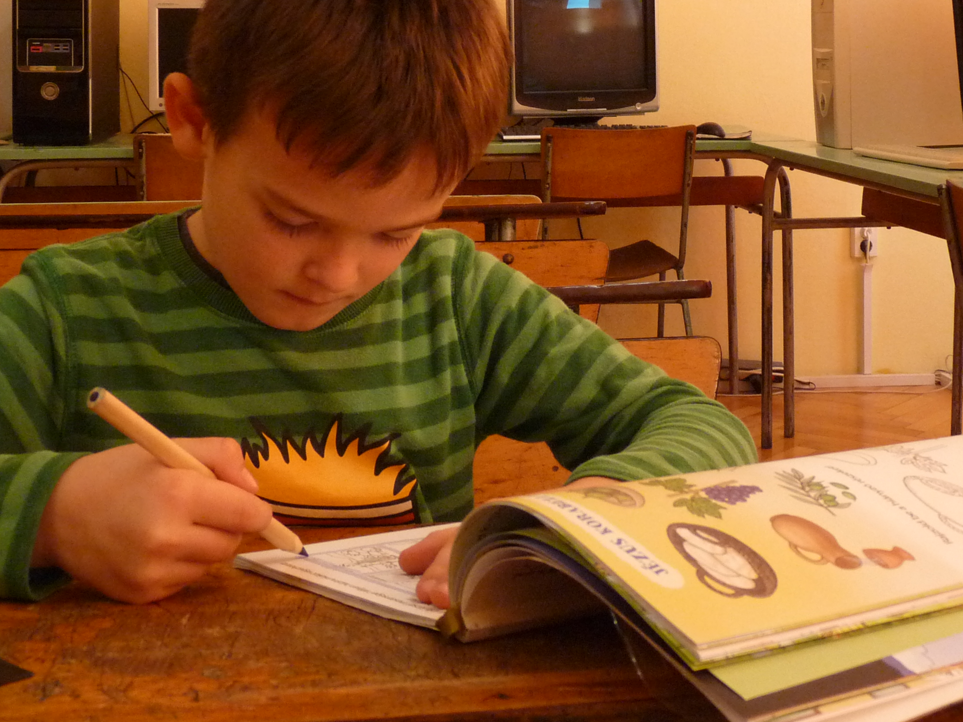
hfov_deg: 33.7
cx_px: 548
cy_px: 119
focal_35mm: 57
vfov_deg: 25.1
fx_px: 1586
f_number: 3
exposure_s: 1/125
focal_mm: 6
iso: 400
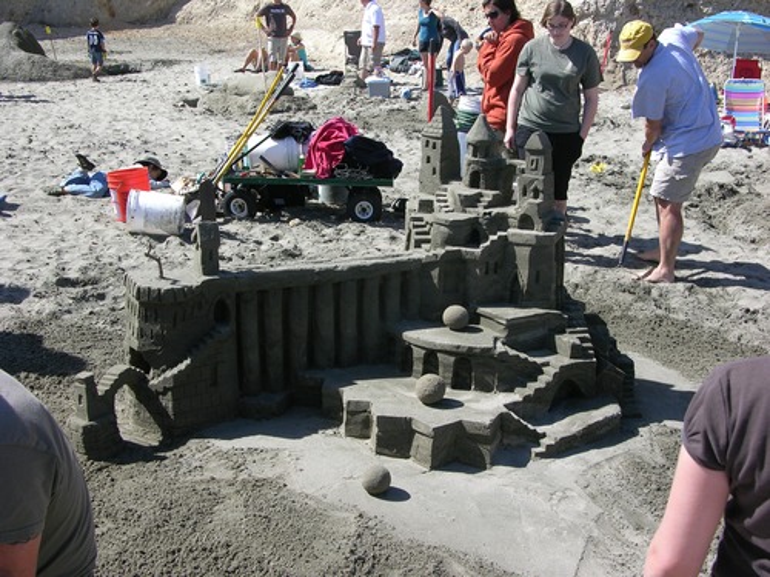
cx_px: 385
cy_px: 288
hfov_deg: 41.2
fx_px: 1023
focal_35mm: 46
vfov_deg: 31.5
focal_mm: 11.6
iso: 50
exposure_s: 1/191
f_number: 5.3
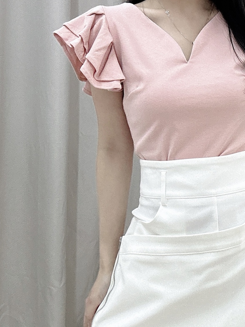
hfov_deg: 25.8
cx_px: 182
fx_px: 529
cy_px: 146
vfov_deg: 34.3
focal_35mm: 56
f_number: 1.9
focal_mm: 2.69
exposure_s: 1/50
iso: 125
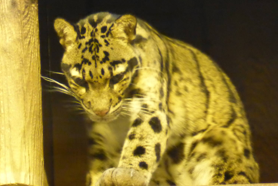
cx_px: 132
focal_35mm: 501
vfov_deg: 2.7
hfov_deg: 4.1
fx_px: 3869
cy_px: 100
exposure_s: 1/15
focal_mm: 73.1
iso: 2000
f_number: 6
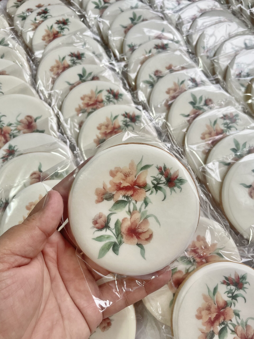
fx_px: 254
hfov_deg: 53.1
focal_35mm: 26
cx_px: 127
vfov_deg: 67.3
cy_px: 170
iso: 100
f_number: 1.6
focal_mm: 4.2
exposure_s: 1/120
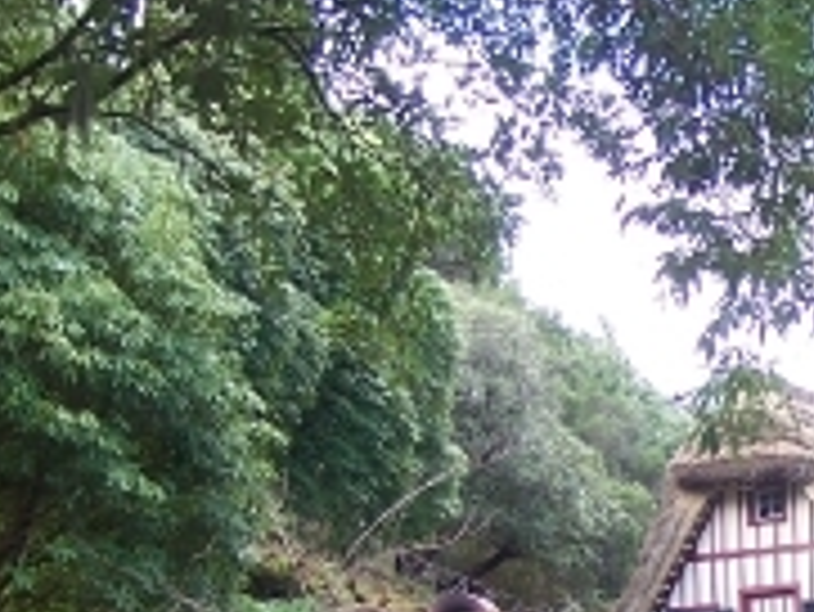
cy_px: 536
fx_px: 2965
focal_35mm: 126
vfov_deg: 11.7
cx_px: 908
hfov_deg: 15.2
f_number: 2.8
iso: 80
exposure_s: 1/50
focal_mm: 6.3
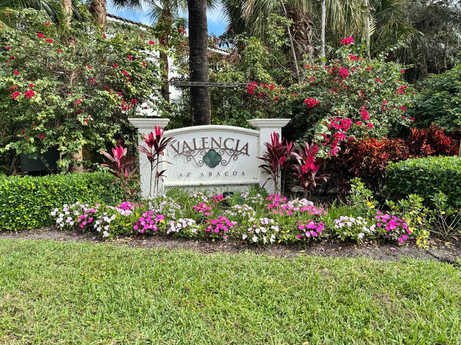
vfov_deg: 56.8
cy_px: 172
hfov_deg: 71.6
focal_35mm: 24
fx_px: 320
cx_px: 230
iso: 80
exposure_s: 1/1637
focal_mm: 6.76
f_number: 1.78
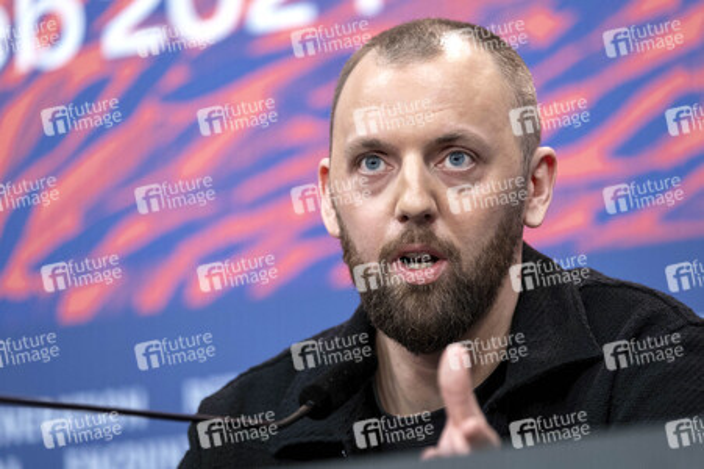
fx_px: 4104
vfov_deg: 6.5
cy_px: 234
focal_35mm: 210
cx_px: 352
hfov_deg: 9.8
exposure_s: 1/250
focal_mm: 140
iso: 1250
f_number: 2.8
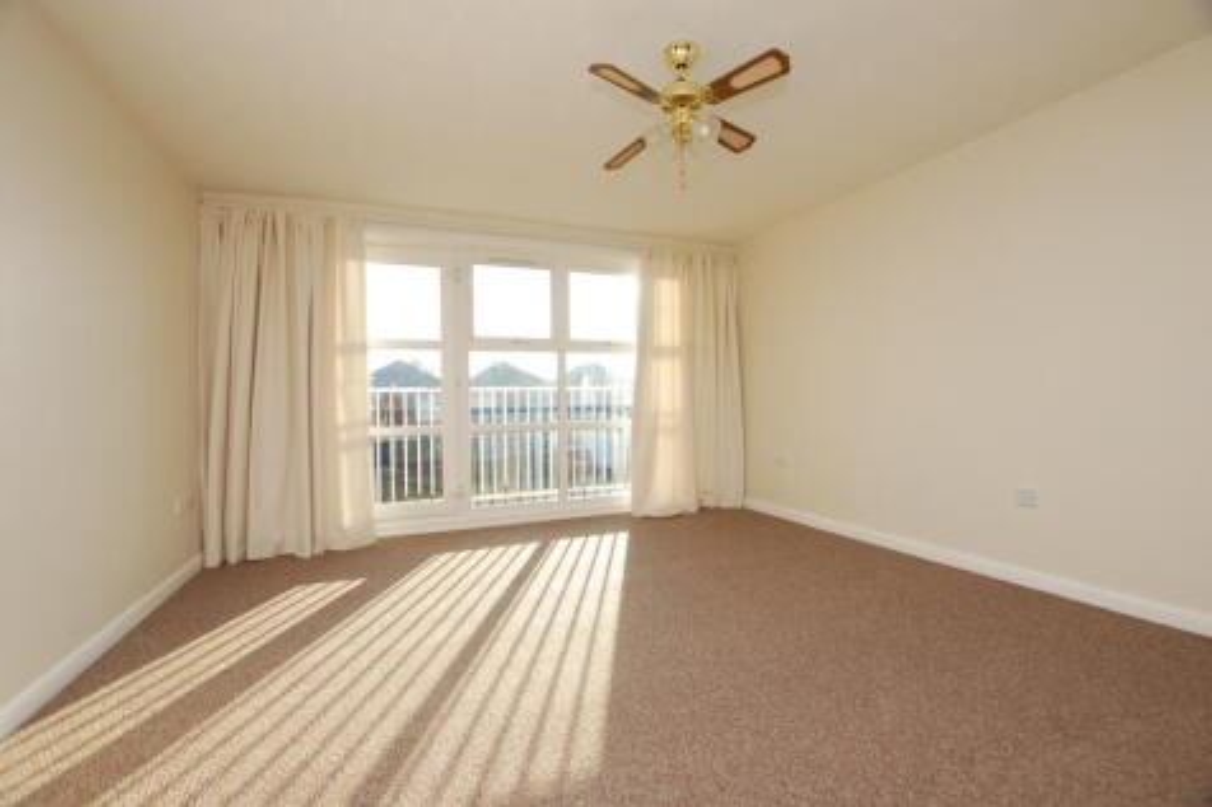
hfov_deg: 100.4
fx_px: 505
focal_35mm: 15
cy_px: 404
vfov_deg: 77.3
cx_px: 606
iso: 100
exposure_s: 1/125
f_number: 5.6
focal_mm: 10
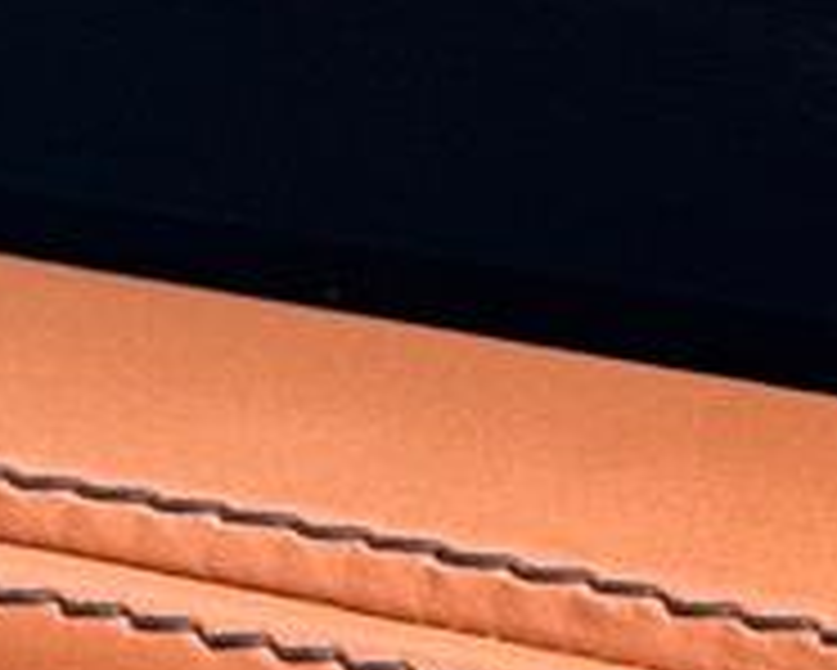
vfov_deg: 4.7
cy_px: -562
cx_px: -531
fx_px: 8006
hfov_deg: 5.9
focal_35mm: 323
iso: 100
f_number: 1.78
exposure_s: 1/117
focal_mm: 6.76
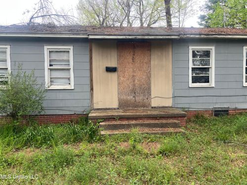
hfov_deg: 67.3
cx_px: 124
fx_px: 186
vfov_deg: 53.1
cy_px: 92
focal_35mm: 26
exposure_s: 1/473
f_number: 1.5
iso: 50
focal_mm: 5.7
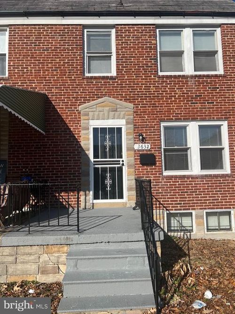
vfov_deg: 67.3
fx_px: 235
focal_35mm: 26
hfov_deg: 53.0
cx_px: 118
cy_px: 157
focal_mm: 5.7
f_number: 1.5
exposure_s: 1/6211
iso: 50
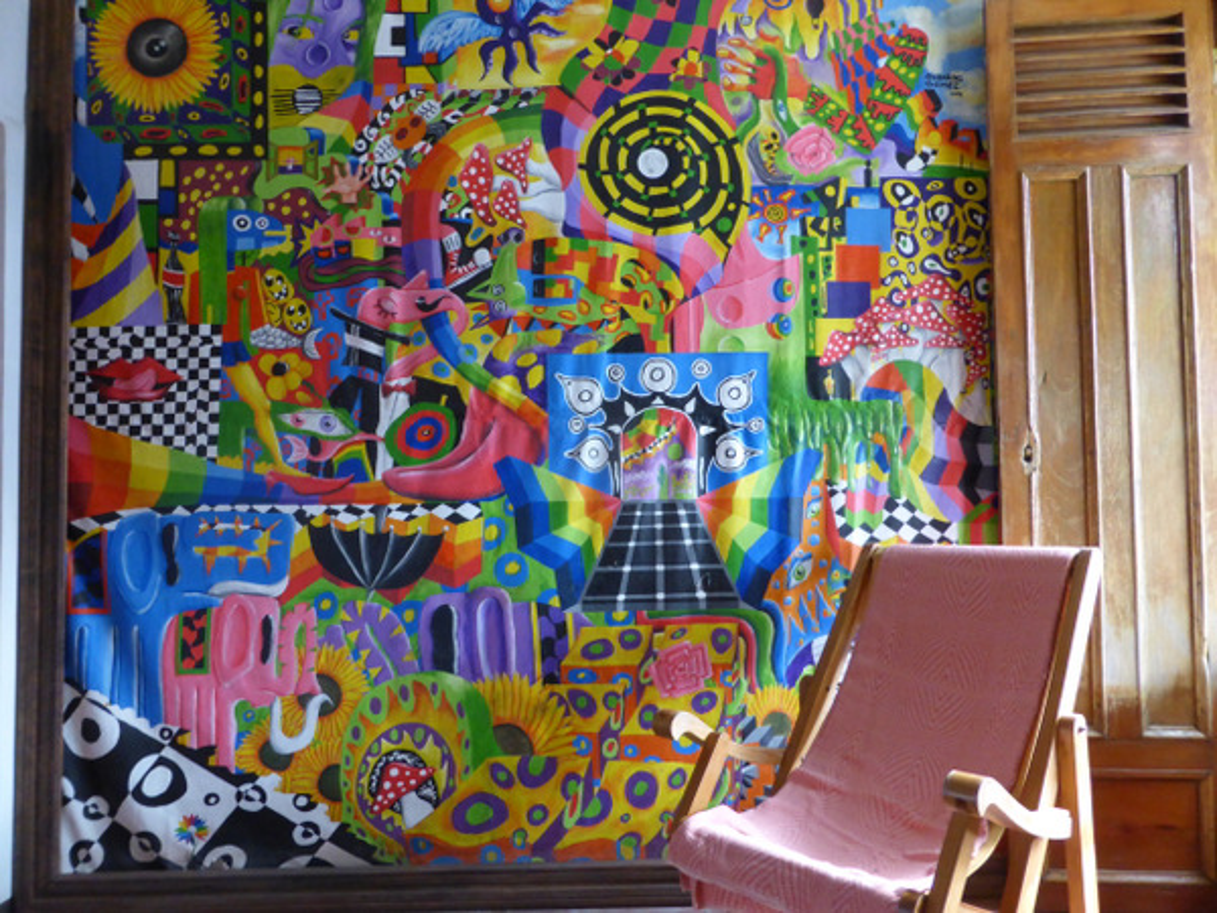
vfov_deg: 54.9
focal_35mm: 25
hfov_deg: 69.4
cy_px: 456
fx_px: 879
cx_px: 608
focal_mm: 4.3
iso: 400
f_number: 3.3
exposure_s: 1/8
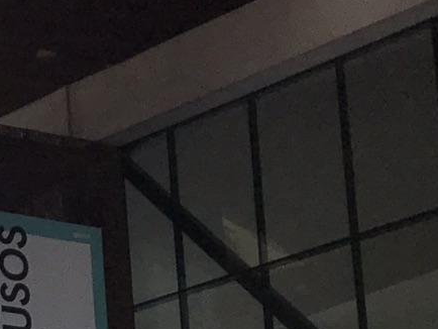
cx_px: -505
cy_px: 577
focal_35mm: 132
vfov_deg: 10.6
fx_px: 1671
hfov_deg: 12.6
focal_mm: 3.99
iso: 20
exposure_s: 1/538
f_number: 1.8
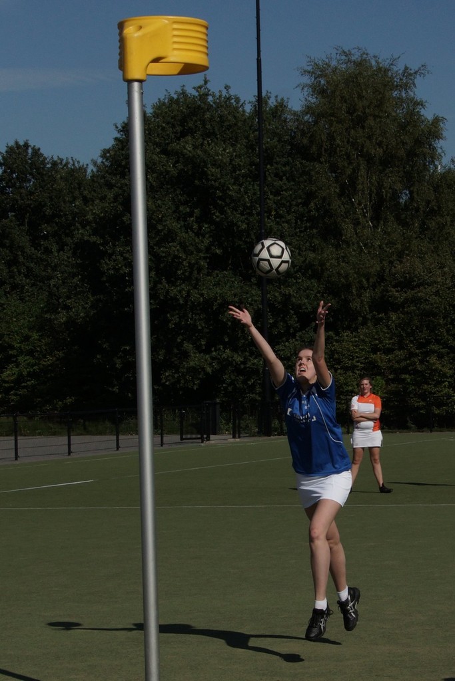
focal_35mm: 52
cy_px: 340
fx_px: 995
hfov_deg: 25.8
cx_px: 228
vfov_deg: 37.8
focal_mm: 35
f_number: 10
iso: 200
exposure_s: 1/1000
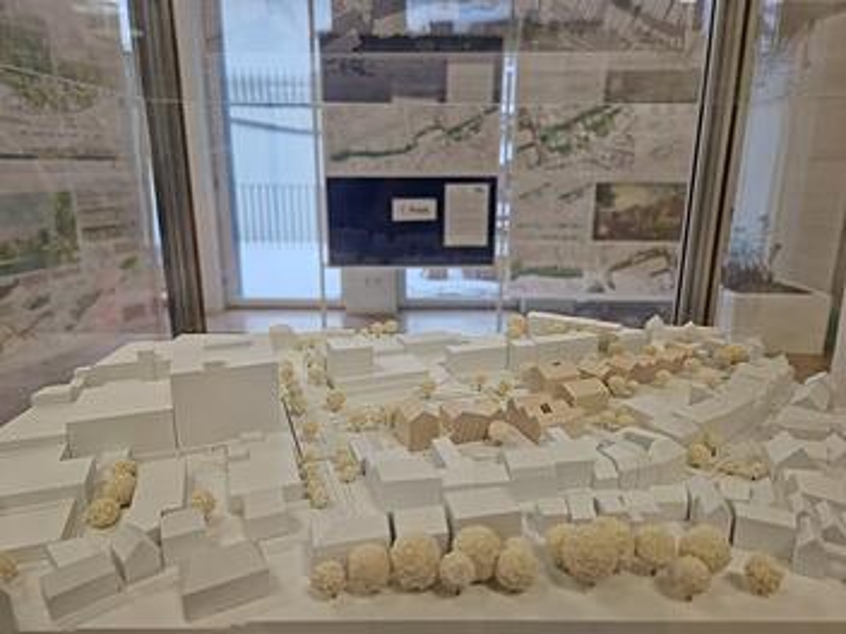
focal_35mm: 23
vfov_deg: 58.9
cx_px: 423
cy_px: 317
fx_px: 562
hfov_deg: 73.9
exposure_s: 1/180
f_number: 1.8
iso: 80
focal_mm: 5.4
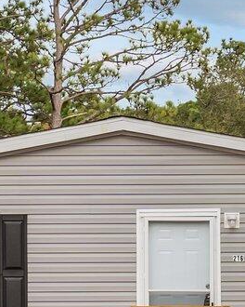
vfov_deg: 9.4
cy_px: 324
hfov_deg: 7.6
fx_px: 1849
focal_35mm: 204
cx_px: 131
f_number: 4
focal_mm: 35
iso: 320
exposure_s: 1/1000
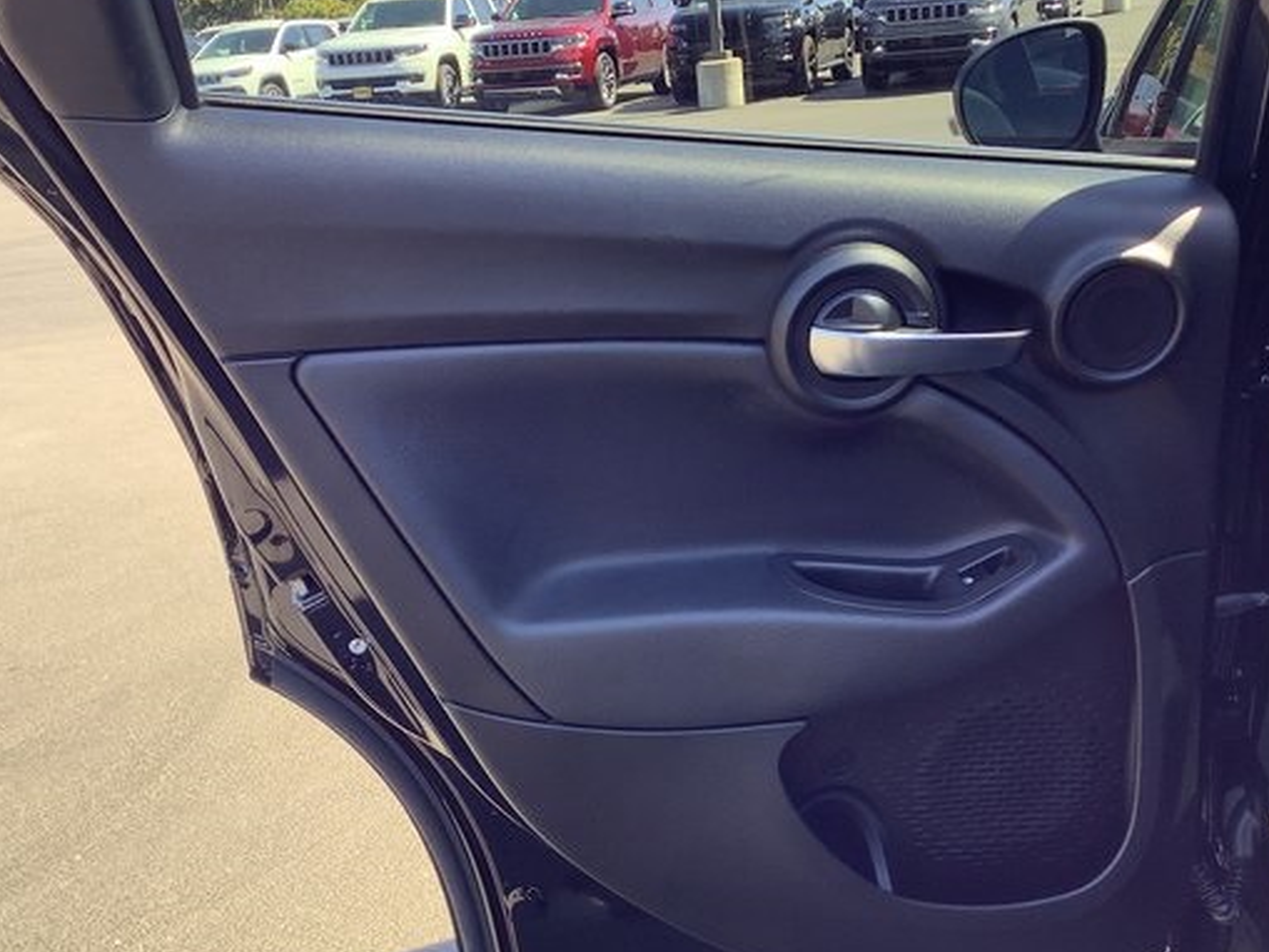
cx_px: 663
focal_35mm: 39
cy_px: 523
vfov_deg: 36.8
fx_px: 1430
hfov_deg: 47.8
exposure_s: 1/120
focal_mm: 3.3
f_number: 2.4
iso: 50
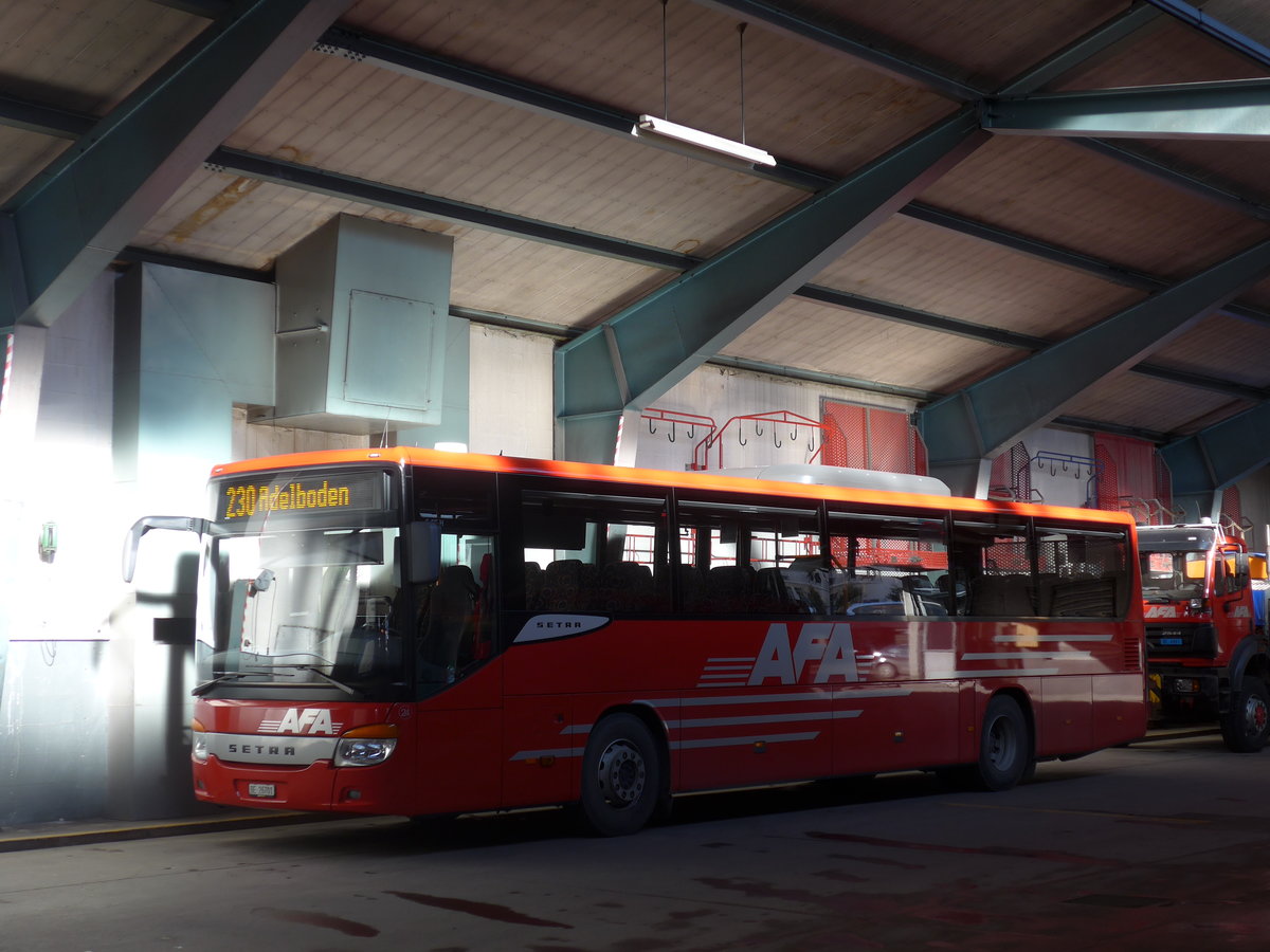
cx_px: 635
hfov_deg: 34.9
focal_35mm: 55
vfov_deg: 26.6
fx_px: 2018
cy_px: 476
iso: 80
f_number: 3.4
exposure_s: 1/125
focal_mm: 11.3
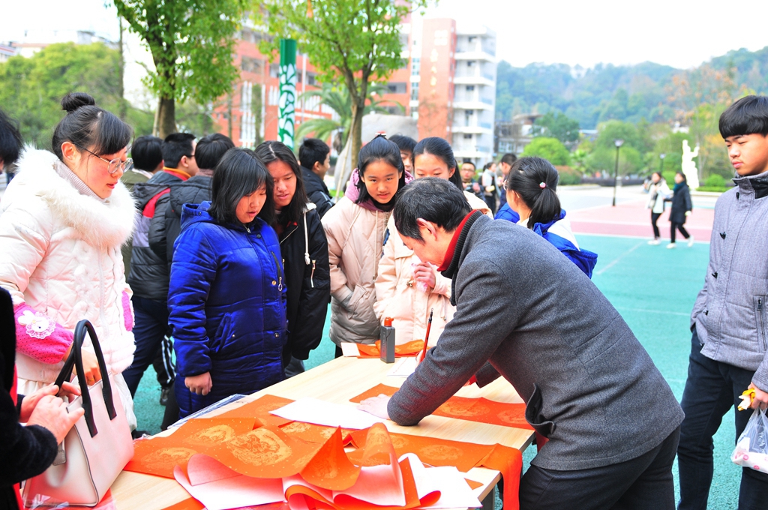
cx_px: 384
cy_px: 255
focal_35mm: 36
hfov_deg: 53.2
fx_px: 767
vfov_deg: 36.8
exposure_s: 1/400
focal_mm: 24
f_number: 2.8
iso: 200
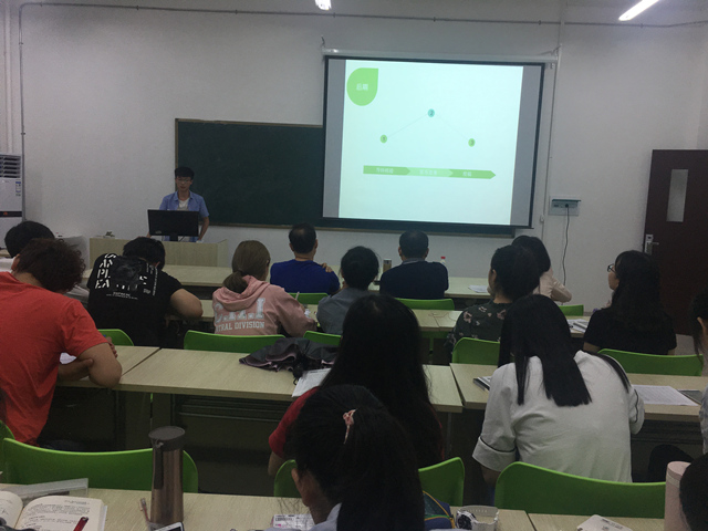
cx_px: 354
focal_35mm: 29
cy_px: 266
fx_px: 593
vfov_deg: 48.2
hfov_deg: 61.7
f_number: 2.2
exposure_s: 1/100
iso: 40
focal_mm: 4.15
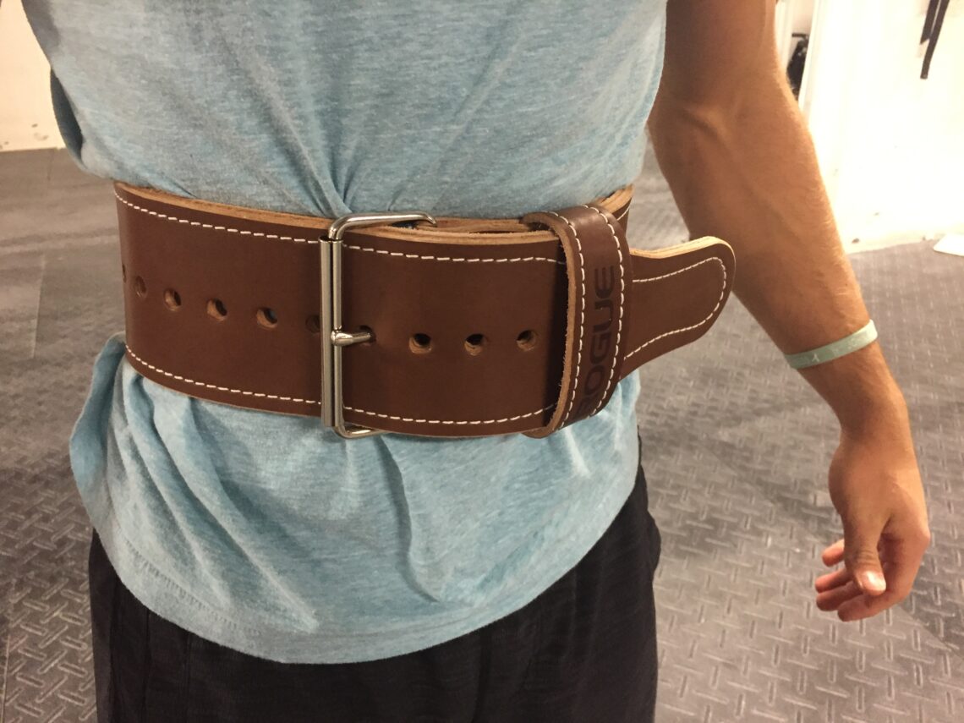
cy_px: 362
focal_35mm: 29
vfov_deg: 48.2
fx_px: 808
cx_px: 482
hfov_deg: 61.7
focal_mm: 4.15
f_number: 2.2
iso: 250
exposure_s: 1/30
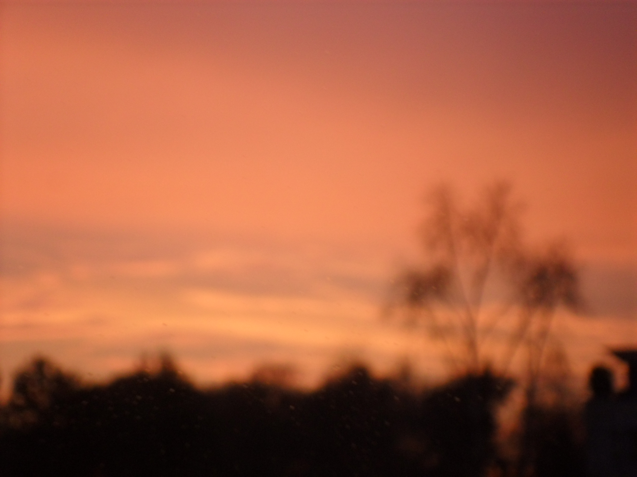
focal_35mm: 135
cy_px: 238
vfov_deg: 11.0
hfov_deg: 14.6
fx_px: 2484
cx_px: 318
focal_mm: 24.5
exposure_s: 1/30
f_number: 5.9
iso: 200
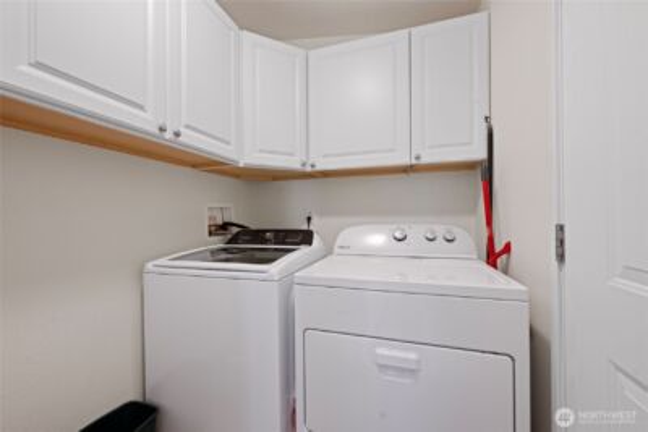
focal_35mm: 14
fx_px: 252
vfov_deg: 81.3
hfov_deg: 104.2
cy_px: 216
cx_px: 324
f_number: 9
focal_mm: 14
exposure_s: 1/3
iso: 400
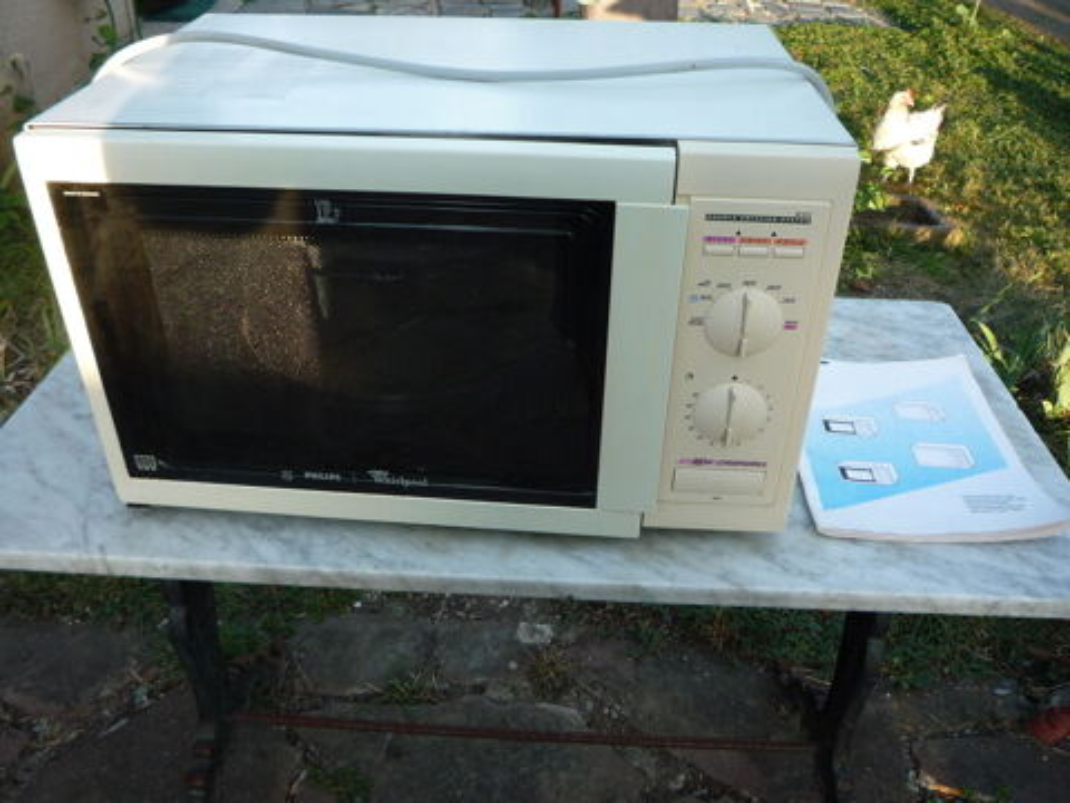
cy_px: 402
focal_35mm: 30
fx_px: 927
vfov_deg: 46.8
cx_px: 535
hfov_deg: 60.0
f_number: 4
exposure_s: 1/100
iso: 100
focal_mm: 5.2
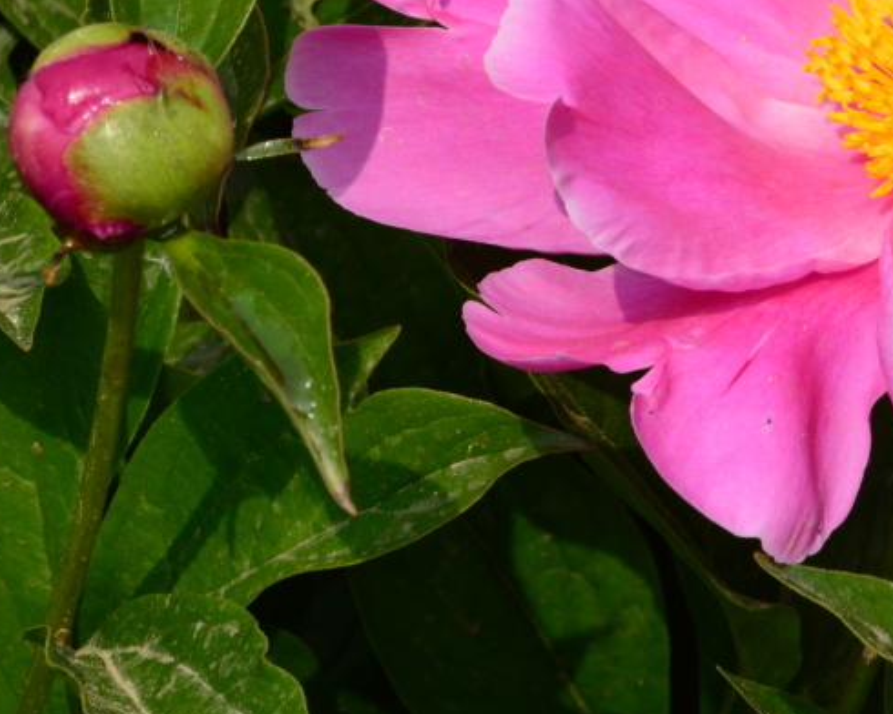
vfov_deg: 3.3
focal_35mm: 470
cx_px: 847
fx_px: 12422
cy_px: 209
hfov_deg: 4.1
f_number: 20
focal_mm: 160
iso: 450
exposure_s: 1/250
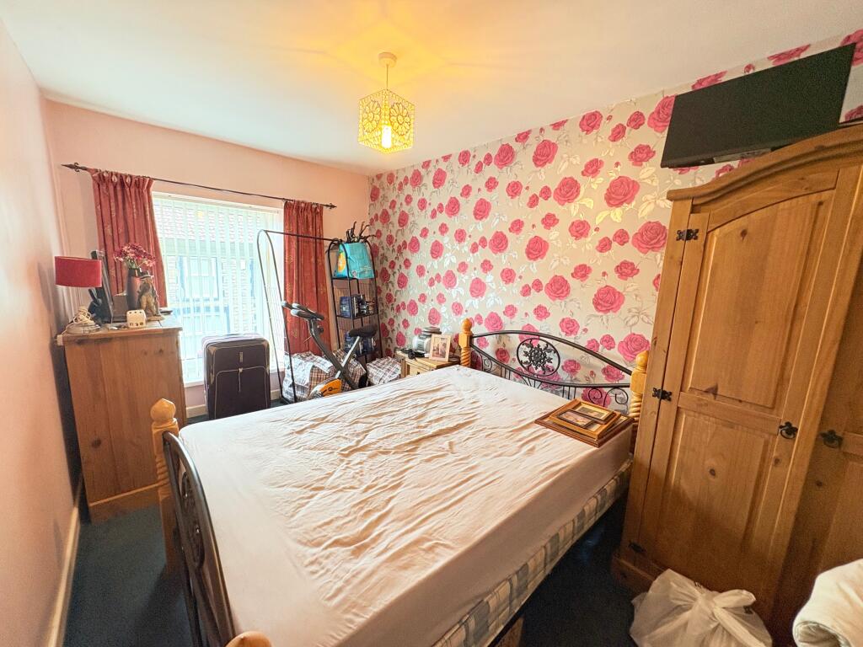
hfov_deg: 102.1
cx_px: 432
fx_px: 349
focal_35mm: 14
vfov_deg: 85.7
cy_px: 324
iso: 200
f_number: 2.2
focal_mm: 2.22
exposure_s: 1/50
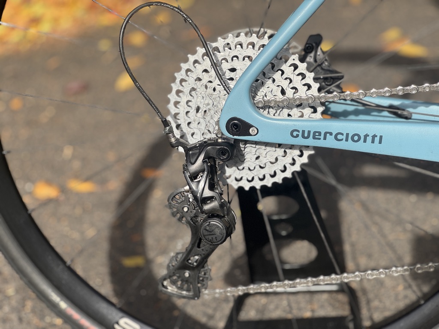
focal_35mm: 77
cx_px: 220
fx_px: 977
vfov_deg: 19.1
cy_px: 164
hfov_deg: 25.3
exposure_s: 1/389
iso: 25
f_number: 2.8
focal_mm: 9
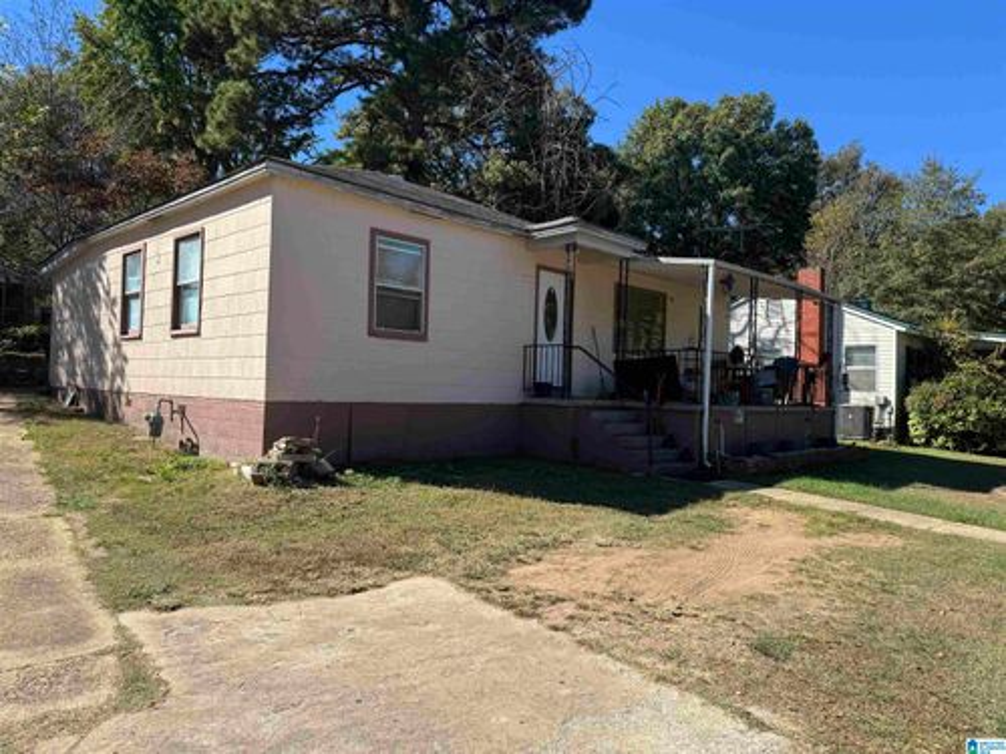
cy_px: 377
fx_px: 697
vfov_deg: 56.8
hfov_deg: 71.6
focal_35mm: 24
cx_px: 503
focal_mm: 6.76
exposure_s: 1/3096
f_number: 1.78
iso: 80
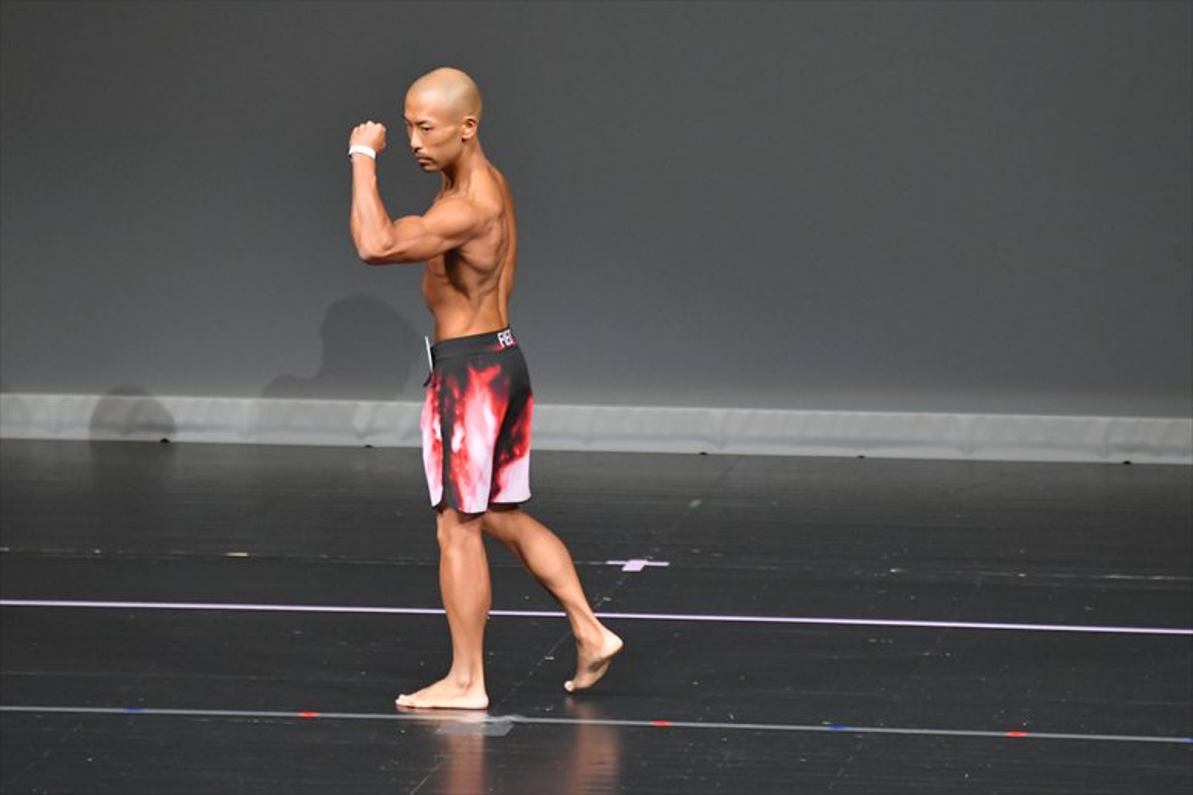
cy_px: 398
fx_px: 12421
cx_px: 596
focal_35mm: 375
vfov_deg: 3.7
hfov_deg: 5.5
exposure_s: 1/400
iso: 5000
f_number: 5.6
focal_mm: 250
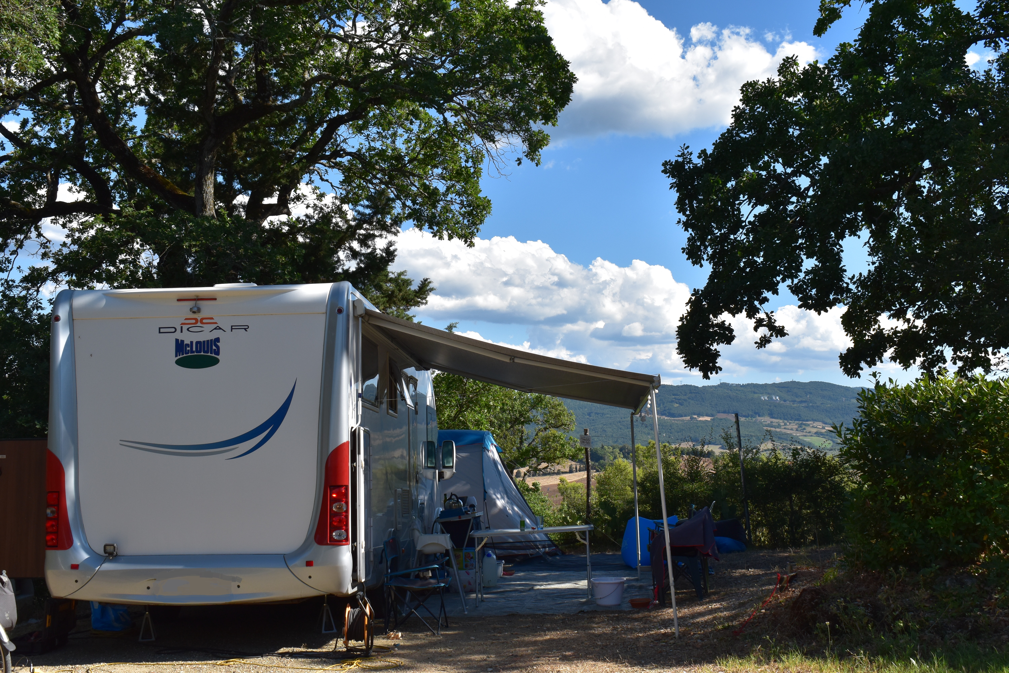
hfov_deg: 42.3
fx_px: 1303
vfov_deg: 28.9
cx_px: 504
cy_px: 336
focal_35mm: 46
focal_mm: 31
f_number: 11
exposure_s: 1/500
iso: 400
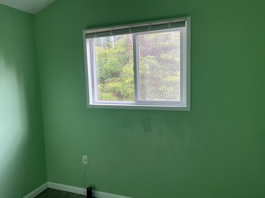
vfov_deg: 53.1
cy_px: 99
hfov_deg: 67.3
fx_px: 199
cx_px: 132
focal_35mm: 26
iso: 100
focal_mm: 5.1
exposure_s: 1/120
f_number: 1.6
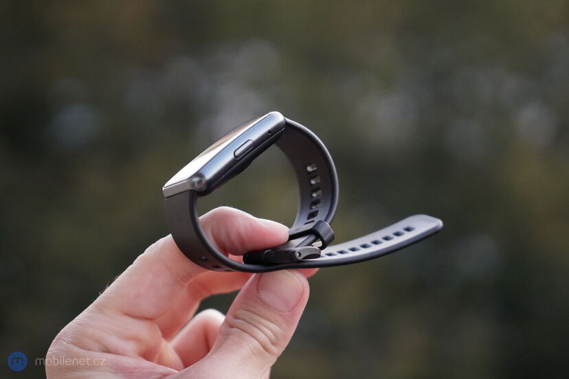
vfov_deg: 19.7
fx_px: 1090
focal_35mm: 69
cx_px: 284
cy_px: 190
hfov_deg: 29.2
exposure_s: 1/4000
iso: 10000
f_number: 4
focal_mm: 69
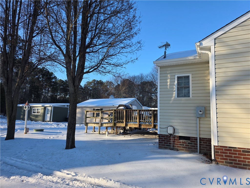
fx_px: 166
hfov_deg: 73.9
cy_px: 94
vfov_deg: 58.9
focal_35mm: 23
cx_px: 125
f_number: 1.7
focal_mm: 6.3
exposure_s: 1/2544
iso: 80
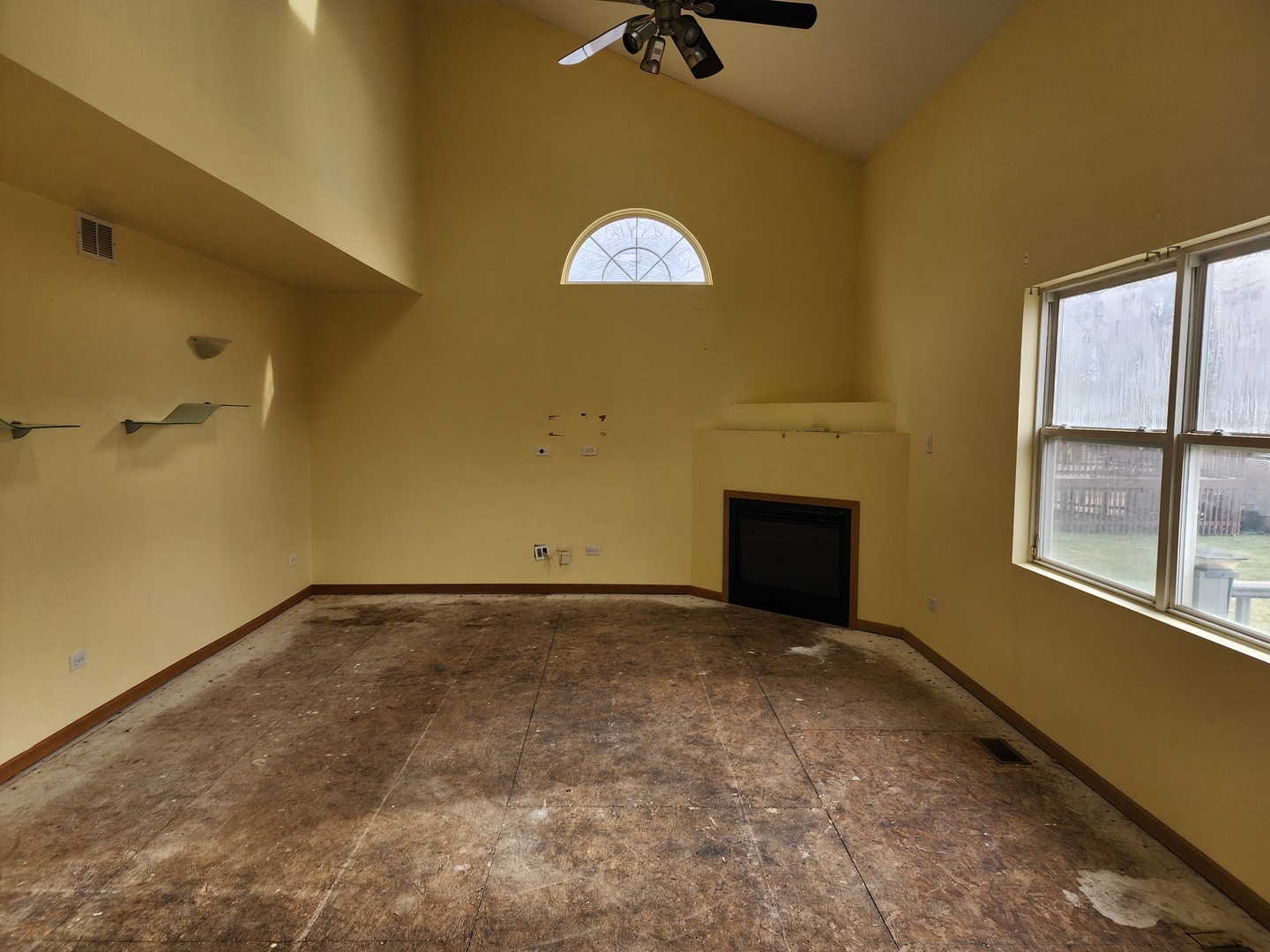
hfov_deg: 73.9
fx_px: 844
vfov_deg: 58.9
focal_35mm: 23
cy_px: 476
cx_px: 635
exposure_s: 1/180
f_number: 1.8
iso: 80
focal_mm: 6.4
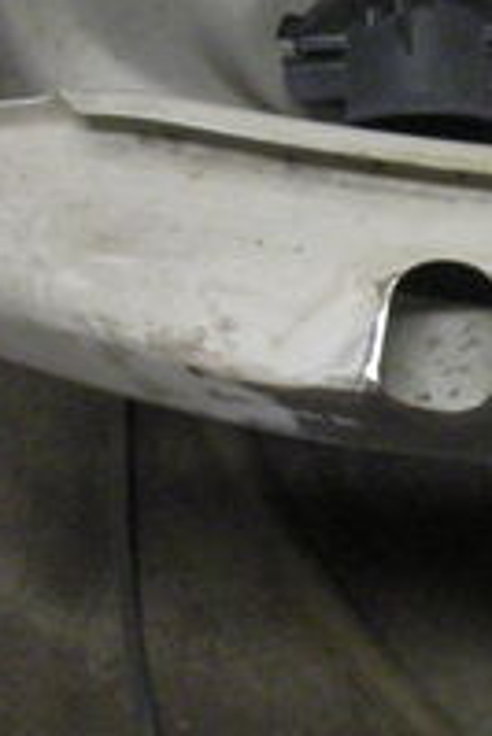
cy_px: 470
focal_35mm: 117
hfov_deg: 10.6
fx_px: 2394
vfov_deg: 17.5
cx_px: 1032
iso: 400
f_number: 2.8
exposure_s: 1/41.6
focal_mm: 5.7
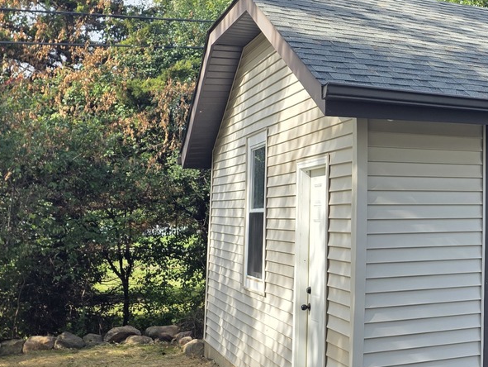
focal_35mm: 56
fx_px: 790
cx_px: 536
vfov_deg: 26.1
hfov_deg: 30.7
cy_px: 149
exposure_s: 1/1946
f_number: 1.7
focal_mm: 6.25
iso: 80
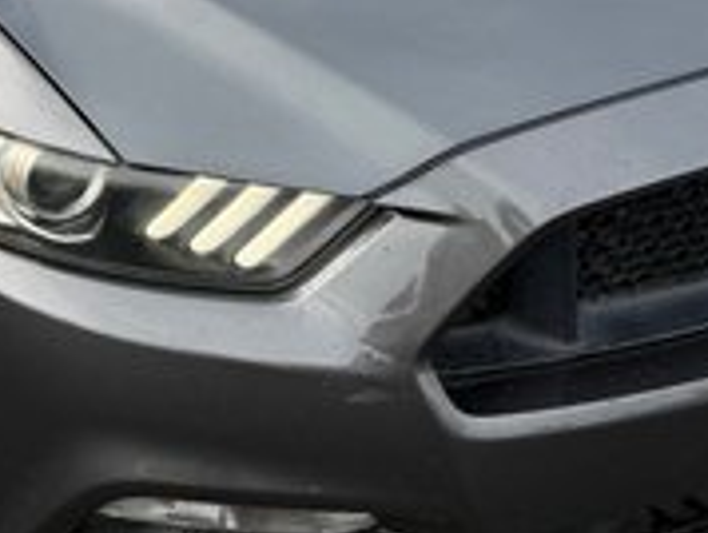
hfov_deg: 20.2
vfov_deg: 14.7
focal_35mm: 97
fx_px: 1987
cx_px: 322
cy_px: -139
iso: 80
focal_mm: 6.76
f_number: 1.78
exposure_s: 1/2232
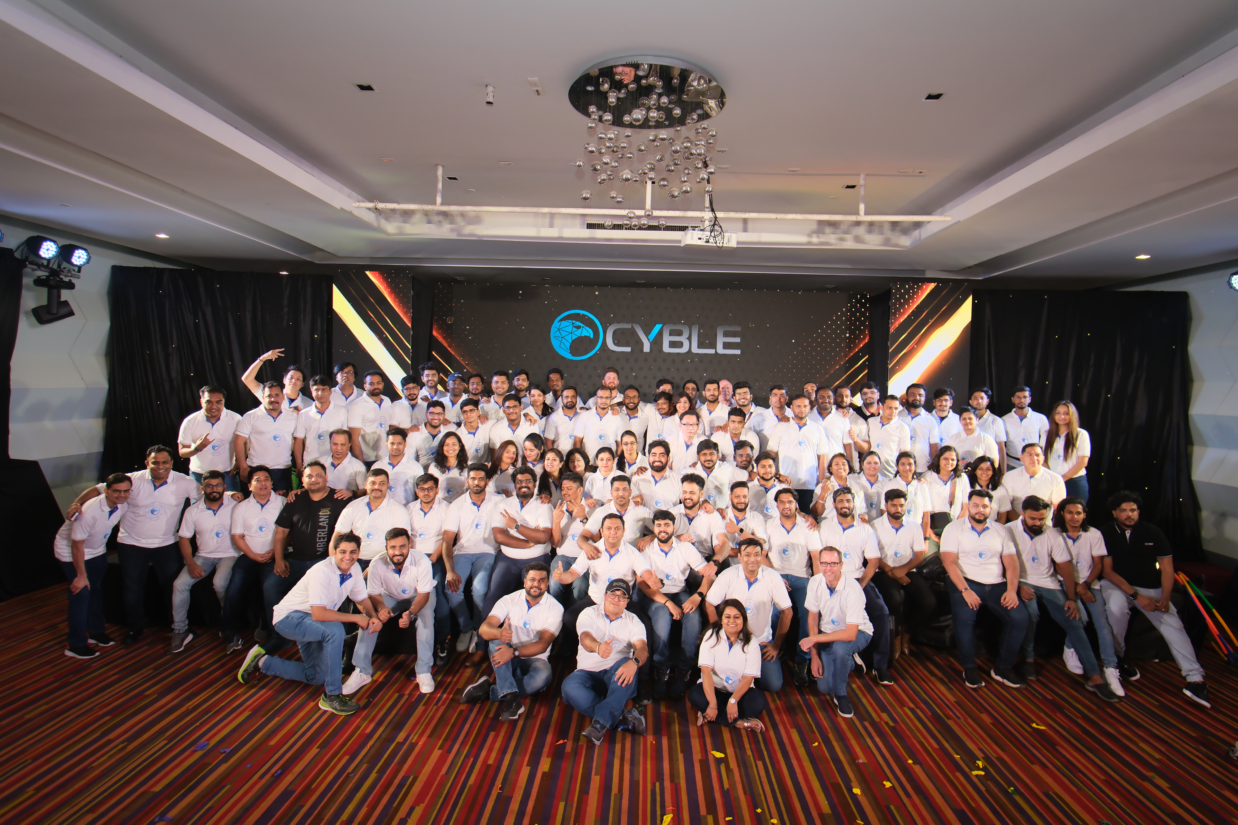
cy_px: 412
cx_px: 619
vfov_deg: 67.4
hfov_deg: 90.0
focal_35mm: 18
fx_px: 619
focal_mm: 12
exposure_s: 1/160
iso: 800
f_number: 4
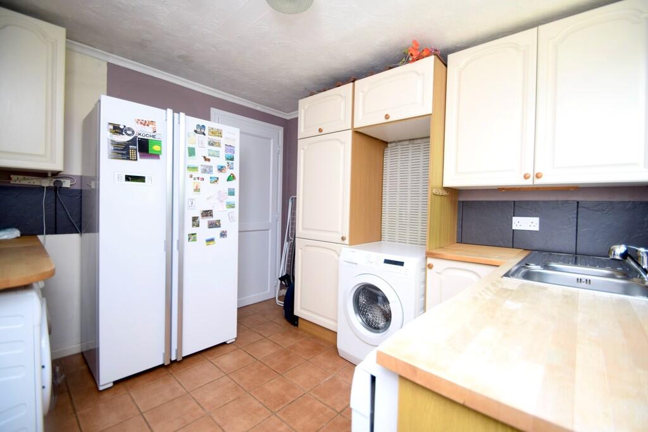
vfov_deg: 77.3
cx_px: 324
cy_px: 216
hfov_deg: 100.4
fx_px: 270
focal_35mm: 15
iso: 100
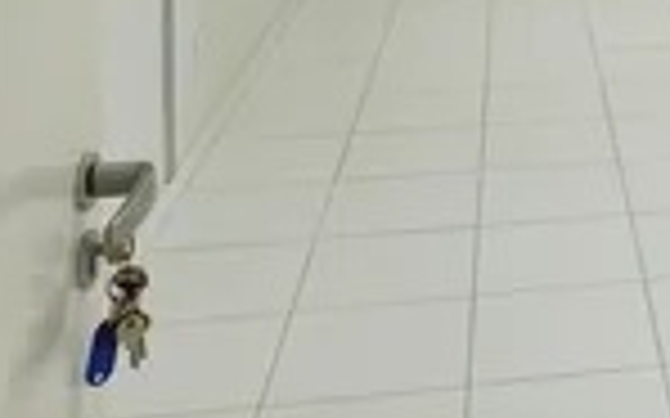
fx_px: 1351
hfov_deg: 24.7
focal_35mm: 74
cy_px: -225
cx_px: 841
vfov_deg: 16.0
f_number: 1.8
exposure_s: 1/60
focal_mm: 3.84
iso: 97
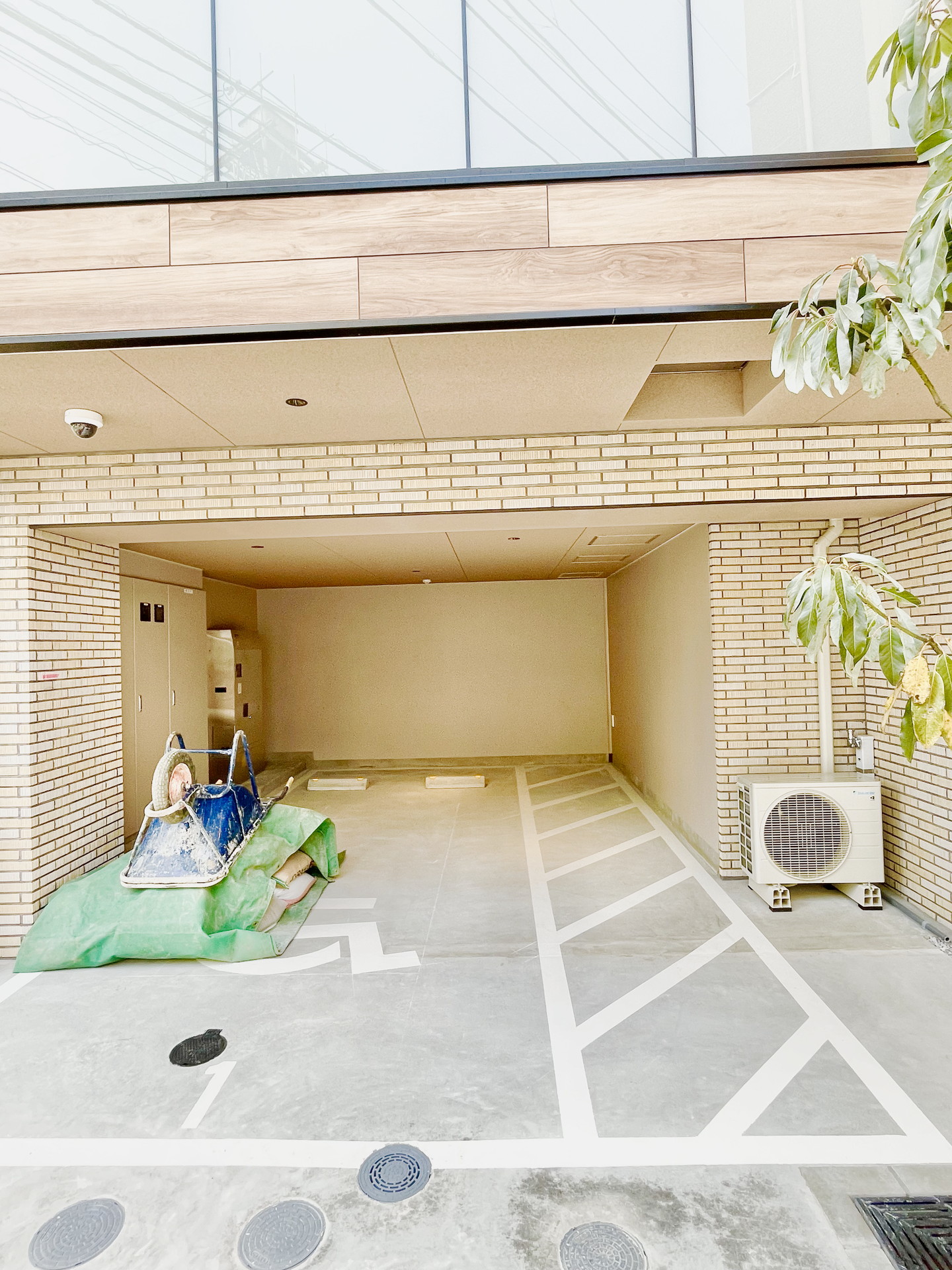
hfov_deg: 71.6
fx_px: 660
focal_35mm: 18
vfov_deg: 87.8
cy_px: 635
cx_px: 476
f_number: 2.4
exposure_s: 1/99
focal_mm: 1.55
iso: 50
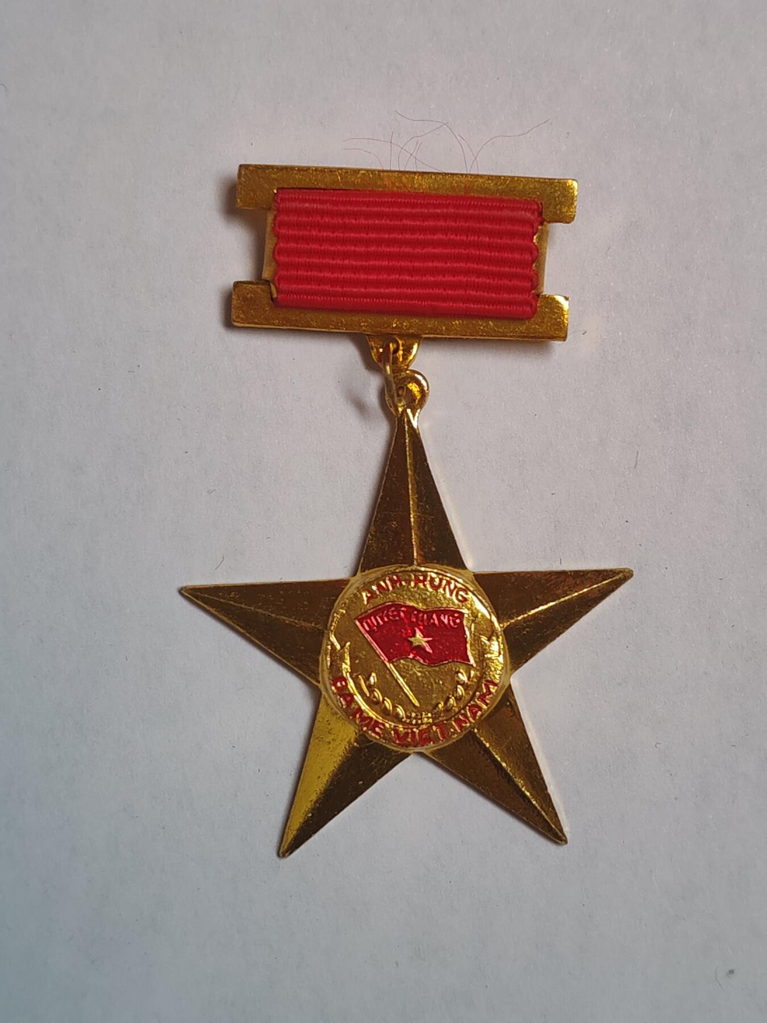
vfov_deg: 28.6
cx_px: 384
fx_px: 2009
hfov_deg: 21.6
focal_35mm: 68
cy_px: 512
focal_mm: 5.52
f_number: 1.95
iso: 100
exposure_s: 1/100
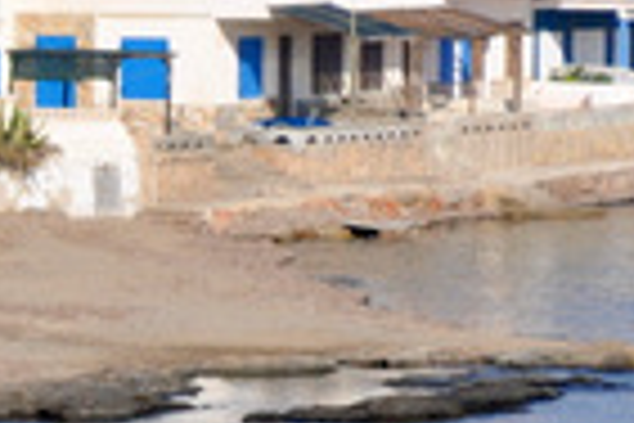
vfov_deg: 3.3
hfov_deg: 4.8
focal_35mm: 421
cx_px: -656
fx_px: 7414
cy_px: 403
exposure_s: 1/2000
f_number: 4.5
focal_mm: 62
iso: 200
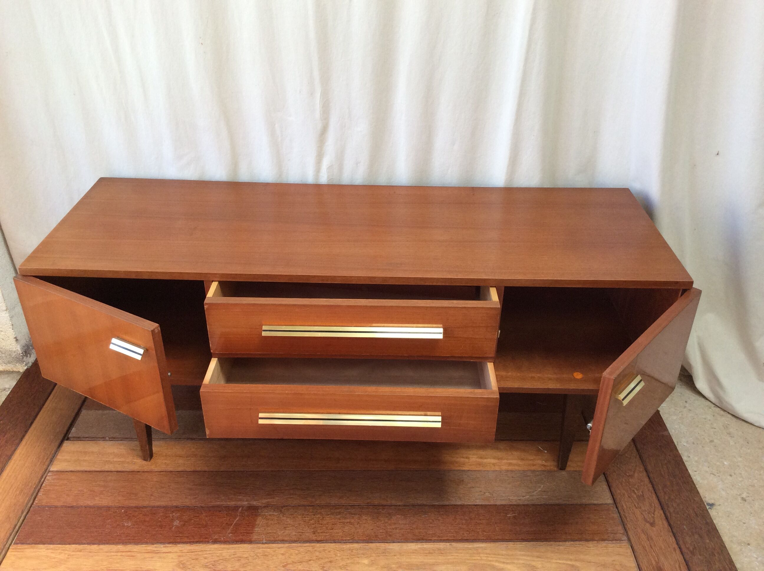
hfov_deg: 56.9
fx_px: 705
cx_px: 382
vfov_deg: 44.1
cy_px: 286
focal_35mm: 32
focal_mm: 3.3
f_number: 2.4
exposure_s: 1/100
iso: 64
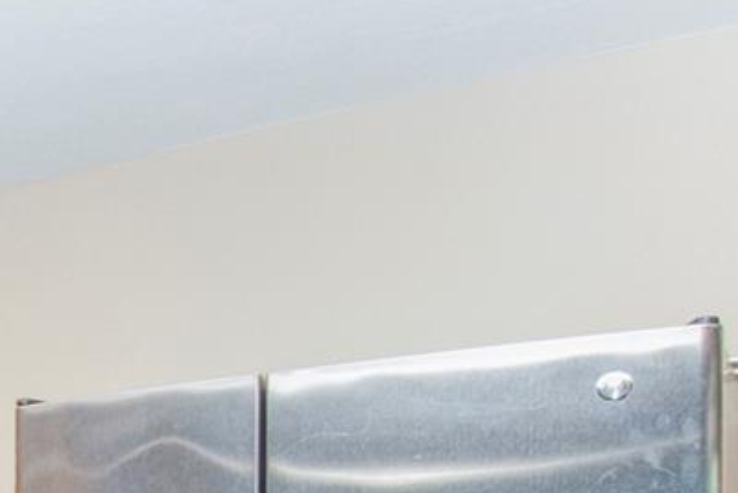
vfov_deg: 18.1
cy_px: 877
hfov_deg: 25.0
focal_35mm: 60
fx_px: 1230
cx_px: -384
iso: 800
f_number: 5
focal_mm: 10
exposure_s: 1/100
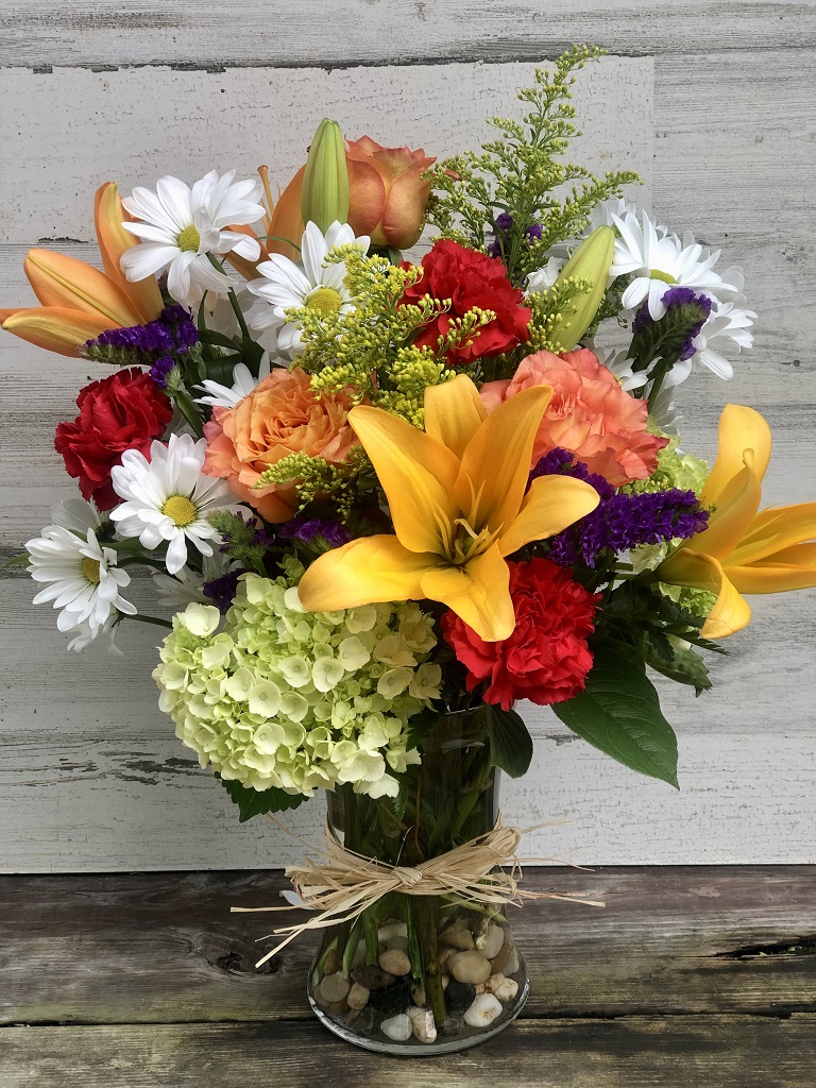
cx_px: 408
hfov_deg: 25.7
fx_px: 1792
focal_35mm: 57
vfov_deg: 33.8
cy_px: 544
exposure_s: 1/120
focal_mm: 6.6
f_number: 2.8
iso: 40
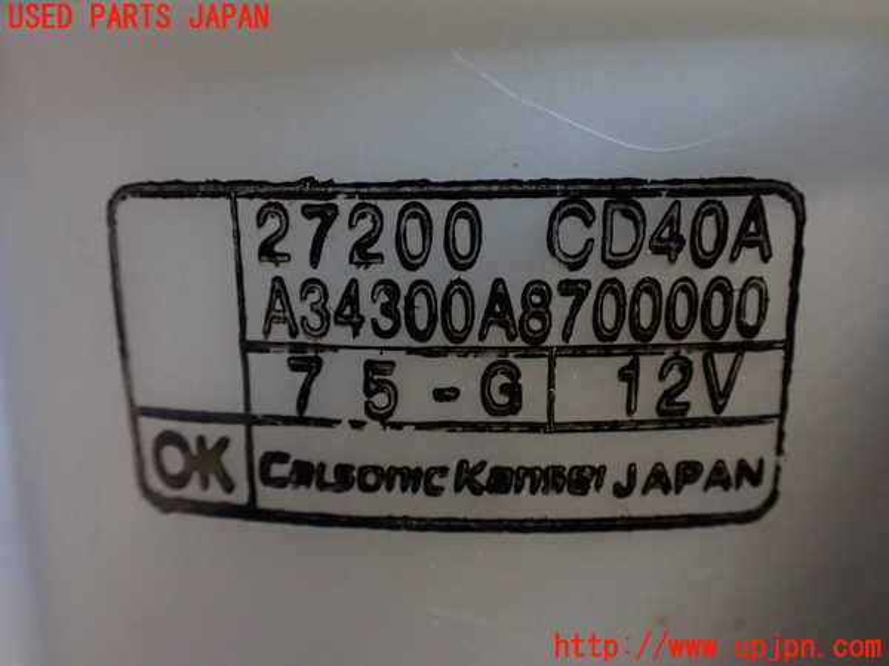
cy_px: 333
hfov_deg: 60.0
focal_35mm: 30
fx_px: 770
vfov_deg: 46.8
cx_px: 444
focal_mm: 5.4
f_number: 2.3
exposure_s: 1/30
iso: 1000
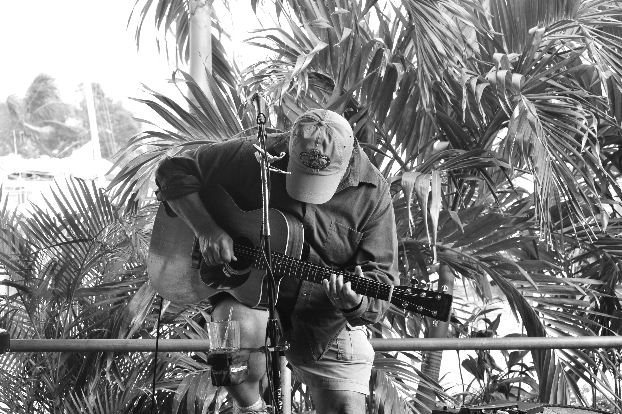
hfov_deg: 28.9
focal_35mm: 70
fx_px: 1209
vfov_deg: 19.4
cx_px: 311
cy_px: 207
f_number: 13
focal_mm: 70
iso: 640
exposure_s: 1/60
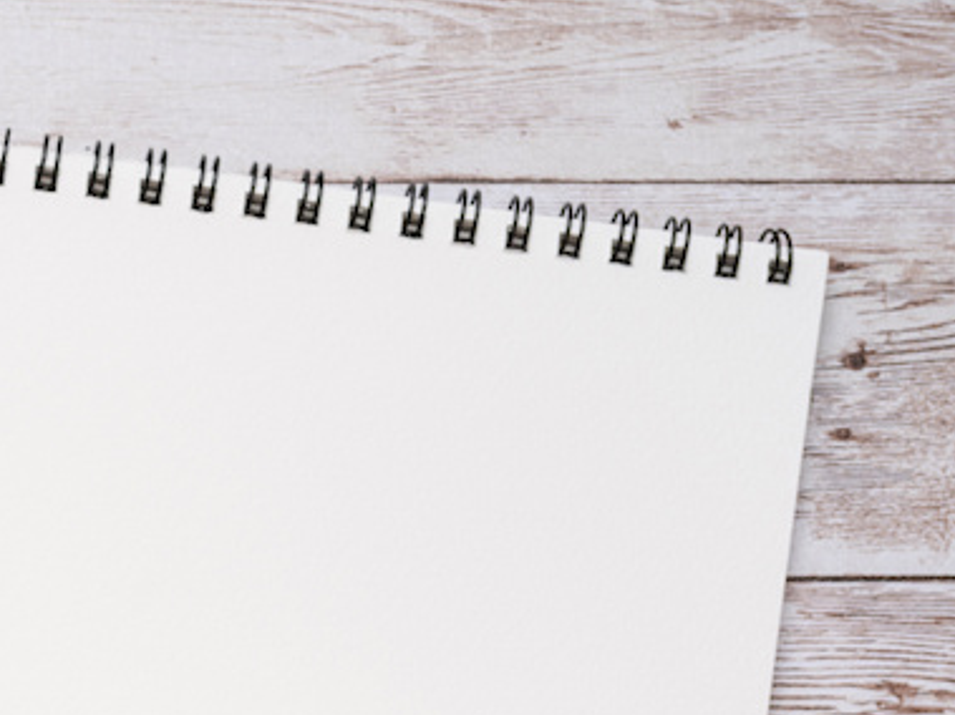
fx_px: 3503
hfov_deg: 15.1
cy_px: 764
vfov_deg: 11.5
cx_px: -141
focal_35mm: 127
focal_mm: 50
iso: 100
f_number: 8
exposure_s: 1/3.33
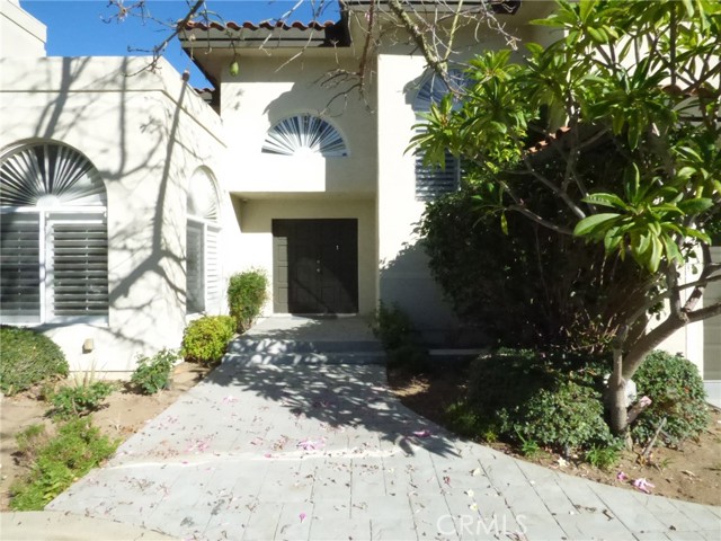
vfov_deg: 66.0
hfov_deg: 81.7
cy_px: 270
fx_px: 417
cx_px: 360
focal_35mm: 20
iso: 1600
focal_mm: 3.58
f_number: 8
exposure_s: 1/2000
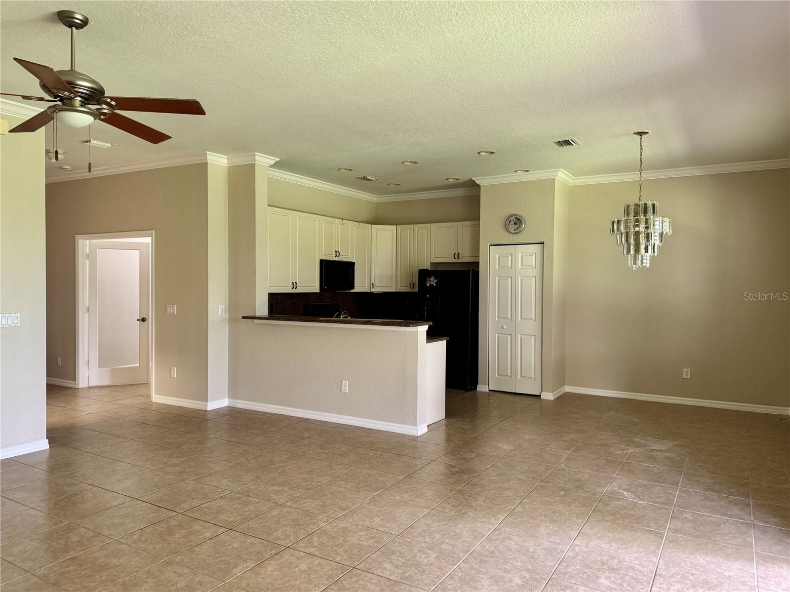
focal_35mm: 24
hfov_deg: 71.6
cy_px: 296
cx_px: 395
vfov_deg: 56.8
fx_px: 548
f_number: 1.78
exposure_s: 1/60
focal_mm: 6.76
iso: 250
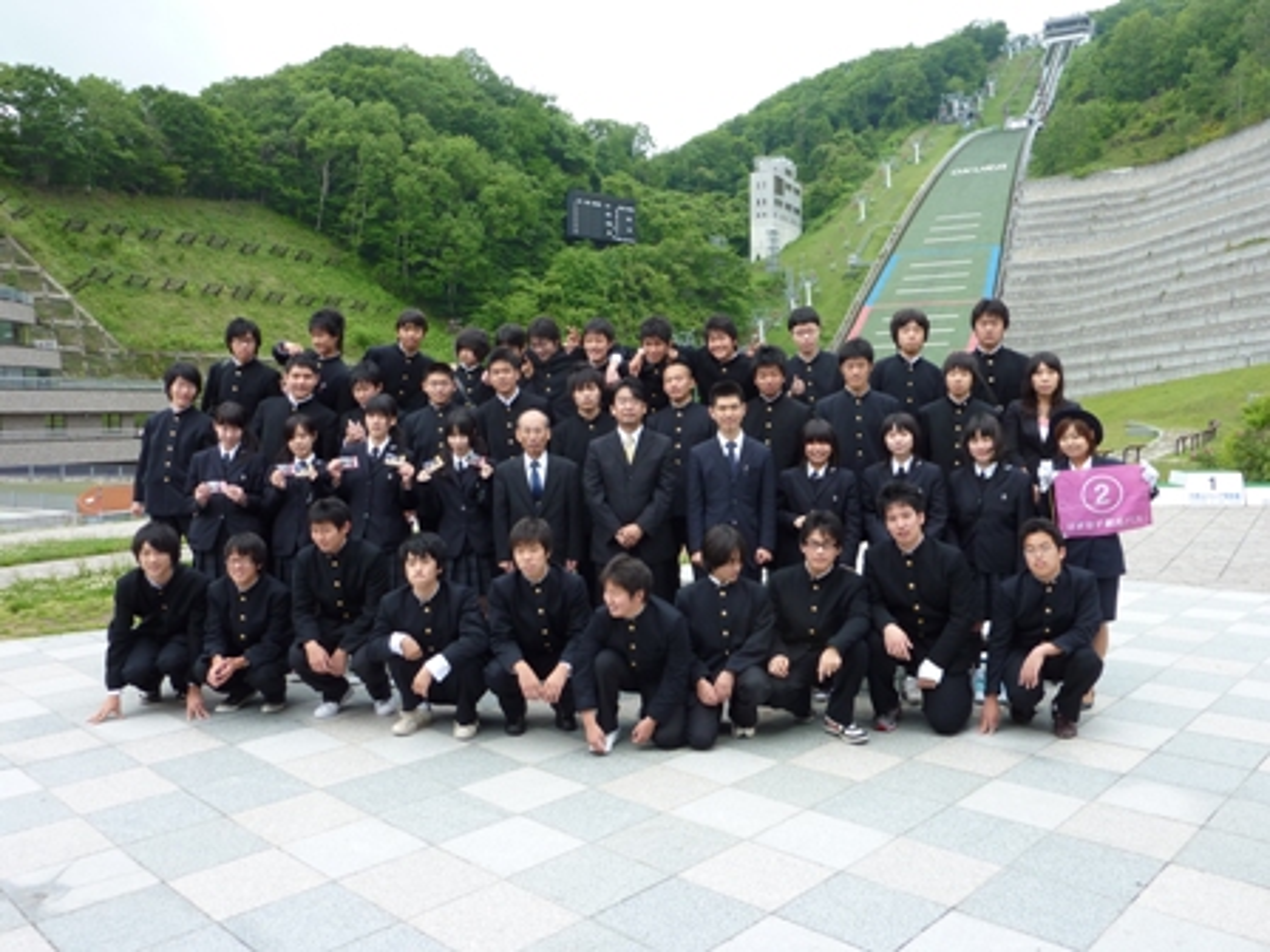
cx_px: 635
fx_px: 991
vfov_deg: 51.4
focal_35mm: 27
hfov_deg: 65.3
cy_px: 476
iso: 80
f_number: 4
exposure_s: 1/125
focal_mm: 4.4
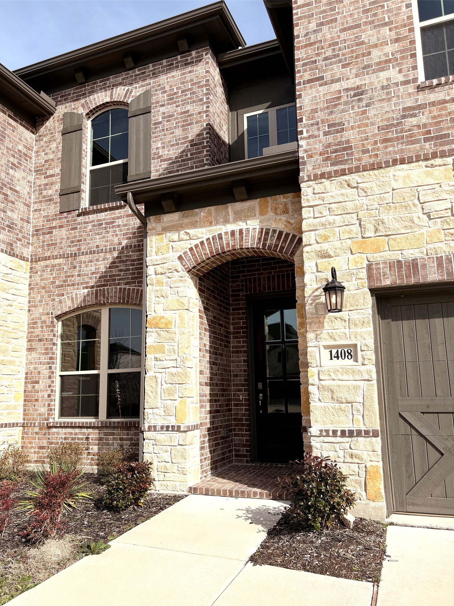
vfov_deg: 65.3
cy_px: 314
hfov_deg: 51.3
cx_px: 220
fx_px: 472
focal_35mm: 27
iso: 50
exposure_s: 1/4608
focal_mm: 5.96
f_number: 1.6
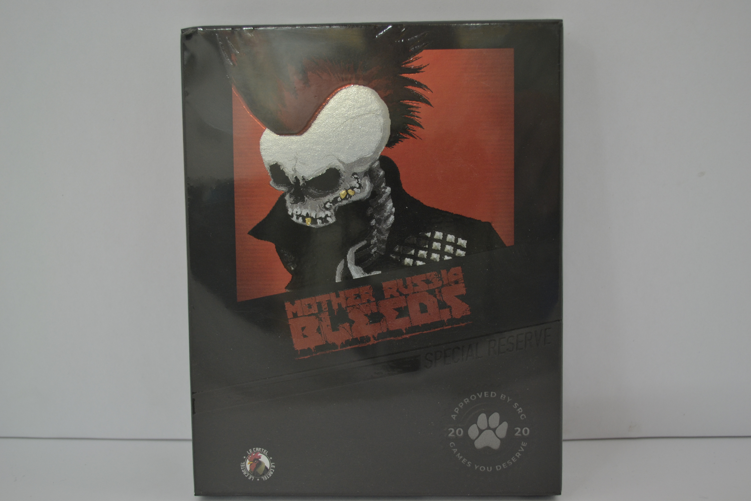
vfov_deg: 34.2
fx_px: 814
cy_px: 250
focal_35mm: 39
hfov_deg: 49.6
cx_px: 376
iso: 450
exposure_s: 1/15
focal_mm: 26
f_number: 4.2
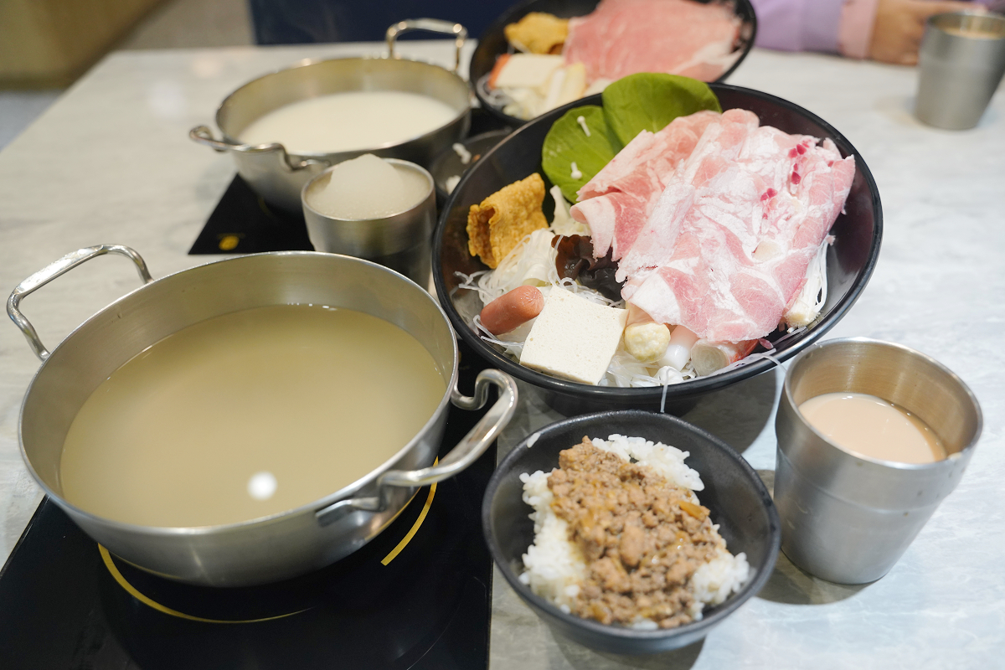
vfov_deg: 43.6
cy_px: 335
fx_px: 837
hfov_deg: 61.9
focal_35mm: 30
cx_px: 502
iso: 1250
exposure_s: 1/60
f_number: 4
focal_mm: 30
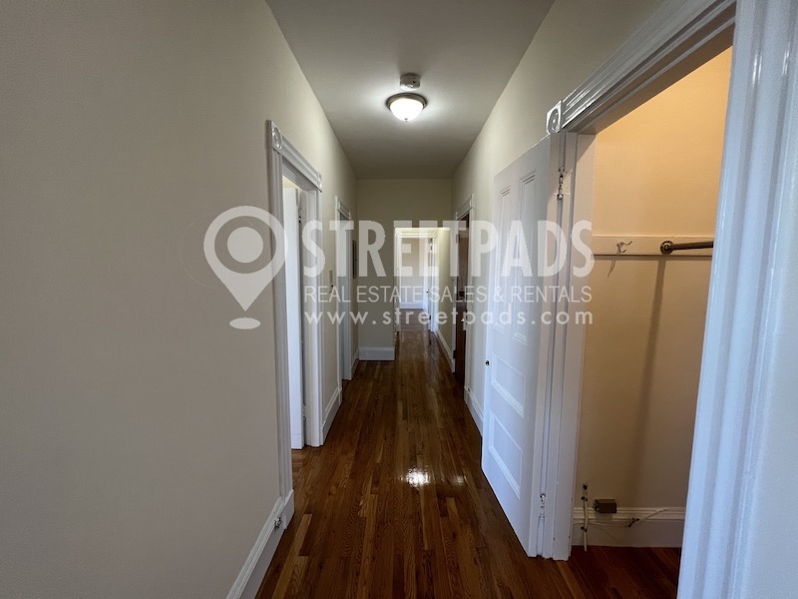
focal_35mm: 13
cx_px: 399
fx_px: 300
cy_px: 300
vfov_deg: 89.9
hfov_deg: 106.2
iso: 160
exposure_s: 1/120
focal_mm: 1.57
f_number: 1.8
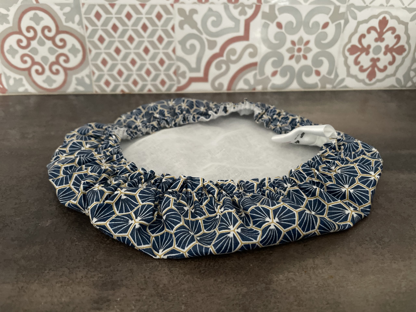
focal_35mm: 26
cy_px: 156
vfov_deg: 53.1
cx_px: 208
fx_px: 312
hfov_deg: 67.3
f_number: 1.6
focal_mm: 4.2
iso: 640
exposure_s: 1/30
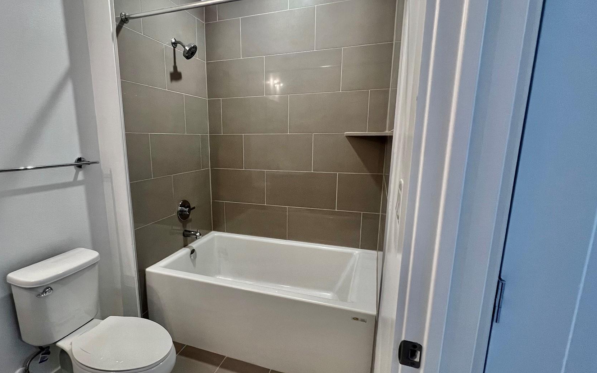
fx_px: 277
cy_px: 195
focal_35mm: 17
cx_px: 269
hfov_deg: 94.1
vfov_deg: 68.0
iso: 125
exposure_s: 1/60
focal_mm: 1.57
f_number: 1.8
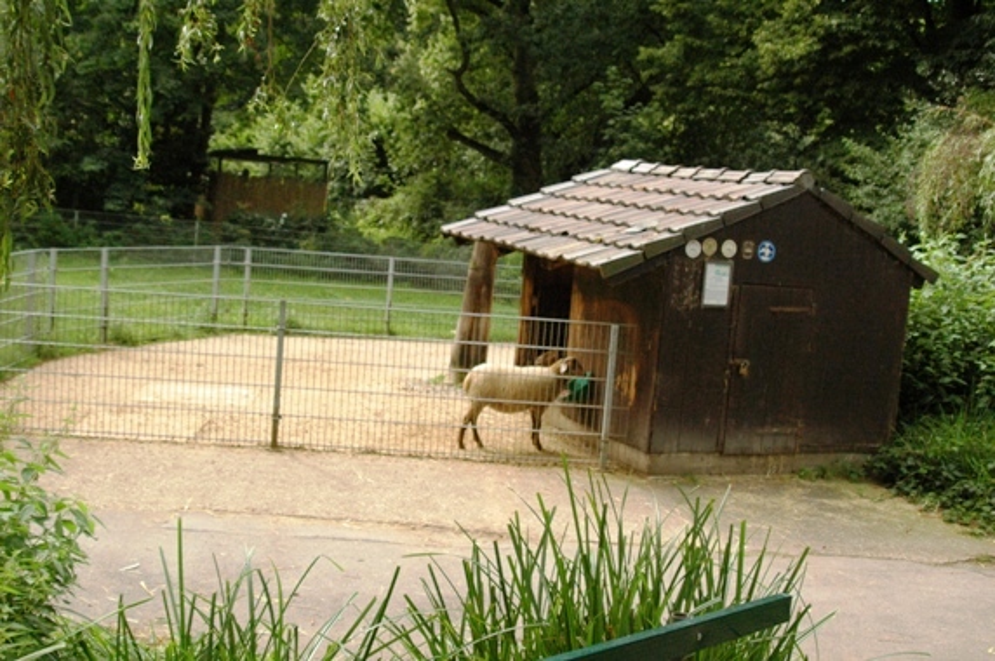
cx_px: 498
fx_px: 1159
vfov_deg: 31.8
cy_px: 330
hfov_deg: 46.4
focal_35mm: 42
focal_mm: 28
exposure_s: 1/1600
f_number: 5
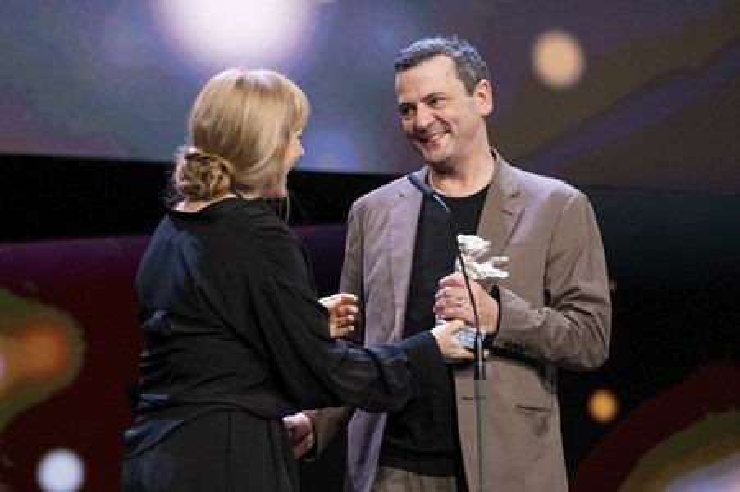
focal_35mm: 147
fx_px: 3019
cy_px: 246
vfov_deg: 9.3
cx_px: 370
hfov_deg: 14.0
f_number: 2.8
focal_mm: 98.2
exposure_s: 1/210
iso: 3200
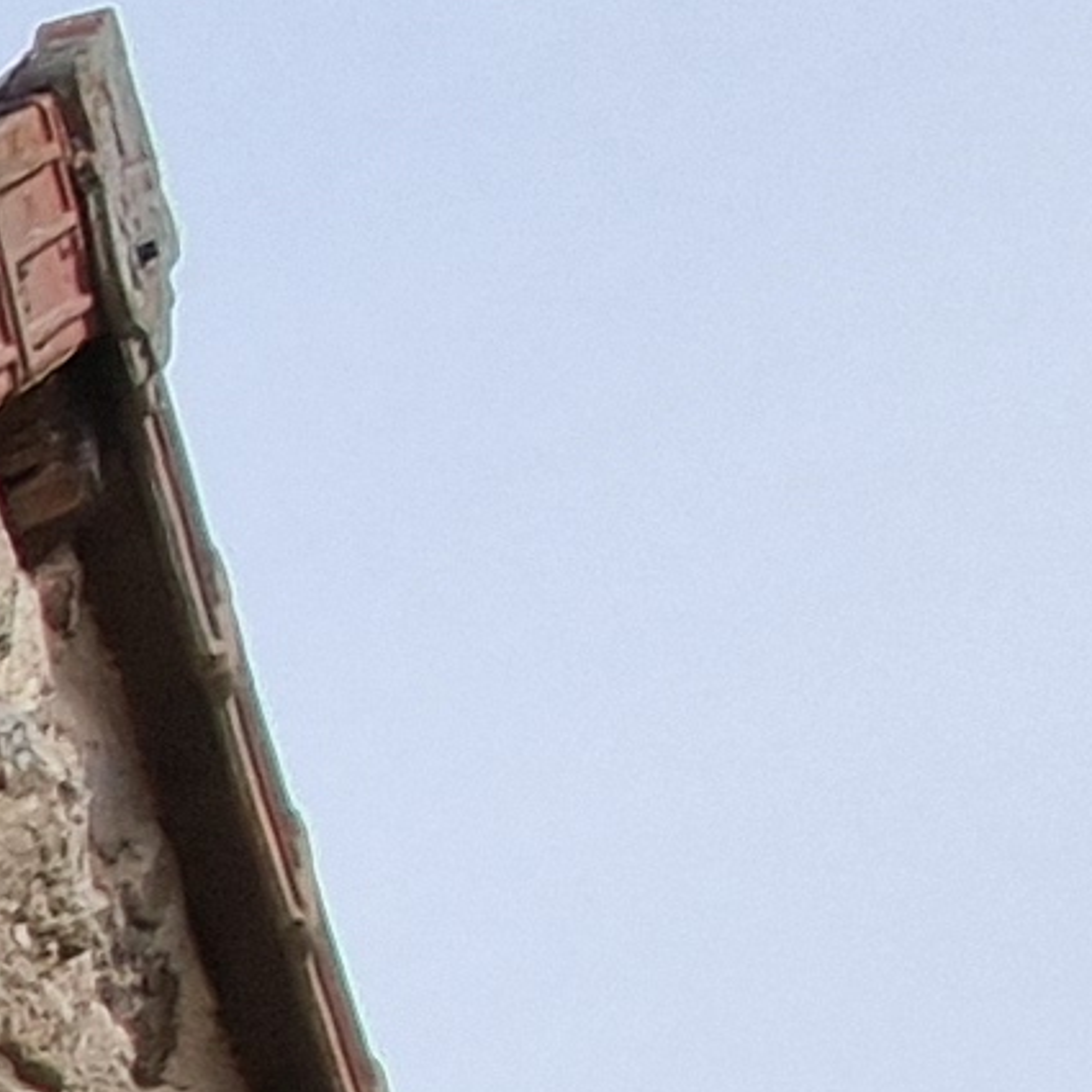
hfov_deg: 7.5
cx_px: -3618
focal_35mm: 109
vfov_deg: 11.6
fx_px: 3890
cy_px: 2955
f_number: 2.2
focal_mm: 2.2
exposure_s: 1/1620
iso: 50
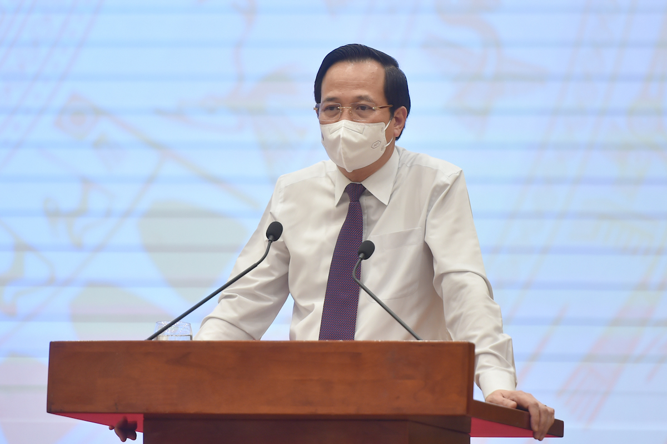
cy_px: 222
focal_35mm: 200
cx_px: 334
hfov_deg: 10.3
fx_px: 3704
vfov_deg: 6.9
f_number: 2.8
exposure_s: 1/200
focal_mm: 200
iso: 900
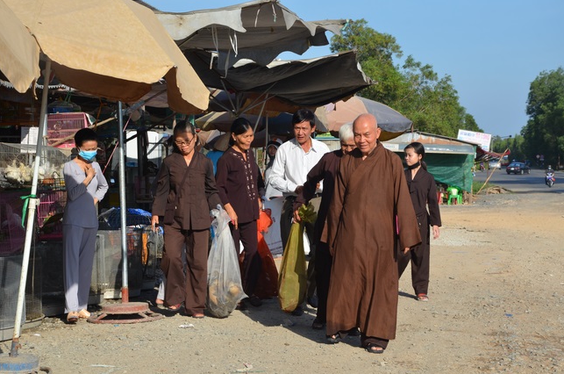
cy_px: 187
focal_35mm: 88
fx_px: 1376
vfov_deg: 15.5
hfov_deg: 23.2
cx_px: 284
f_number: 11
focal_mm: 58
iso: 250
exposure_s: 1/500
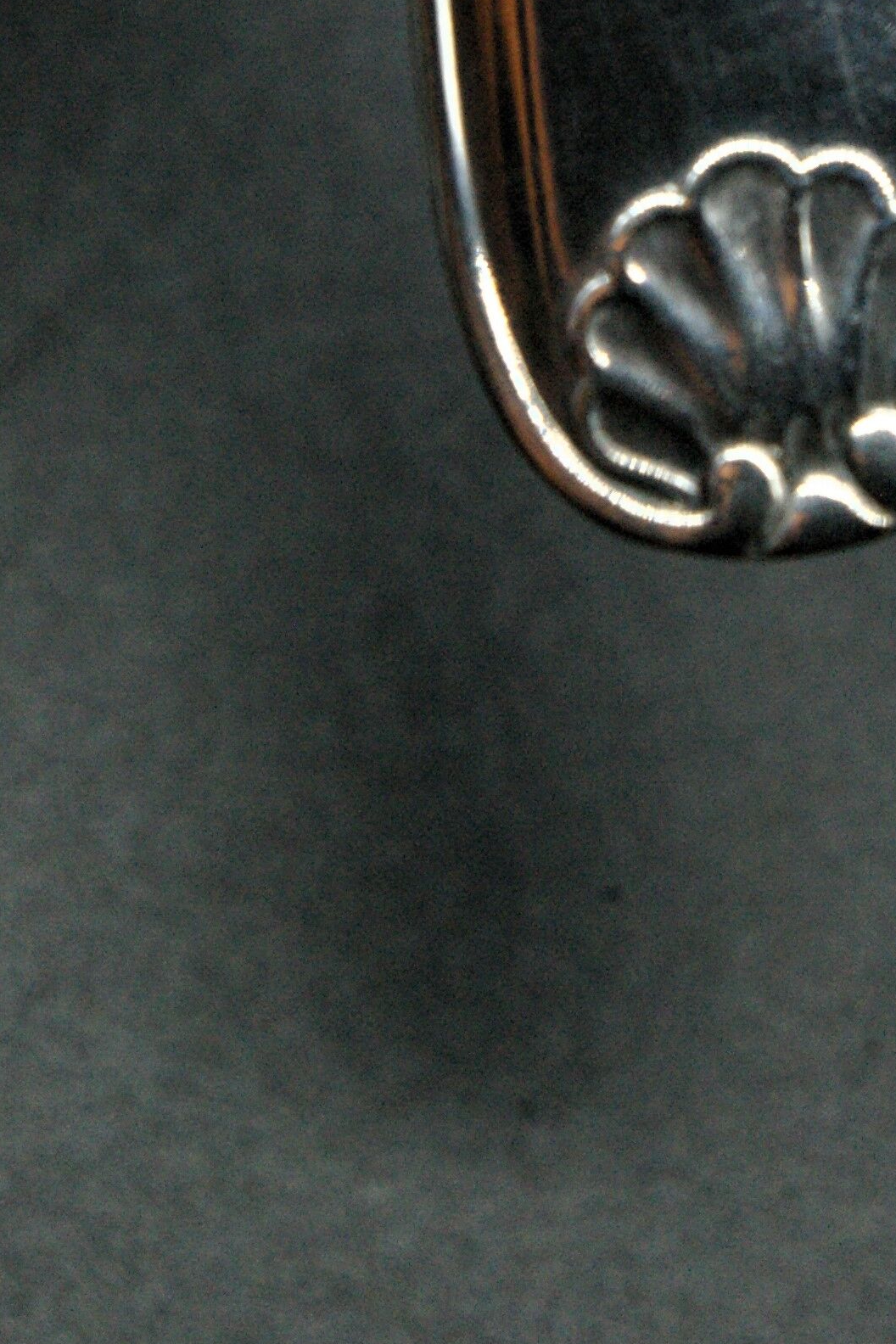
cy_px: 102
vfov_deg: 26.3
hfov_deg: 18.2
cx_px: 752
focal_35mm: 74
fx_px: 2762
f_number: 8
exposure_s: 1/180
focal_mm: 26
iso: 1600
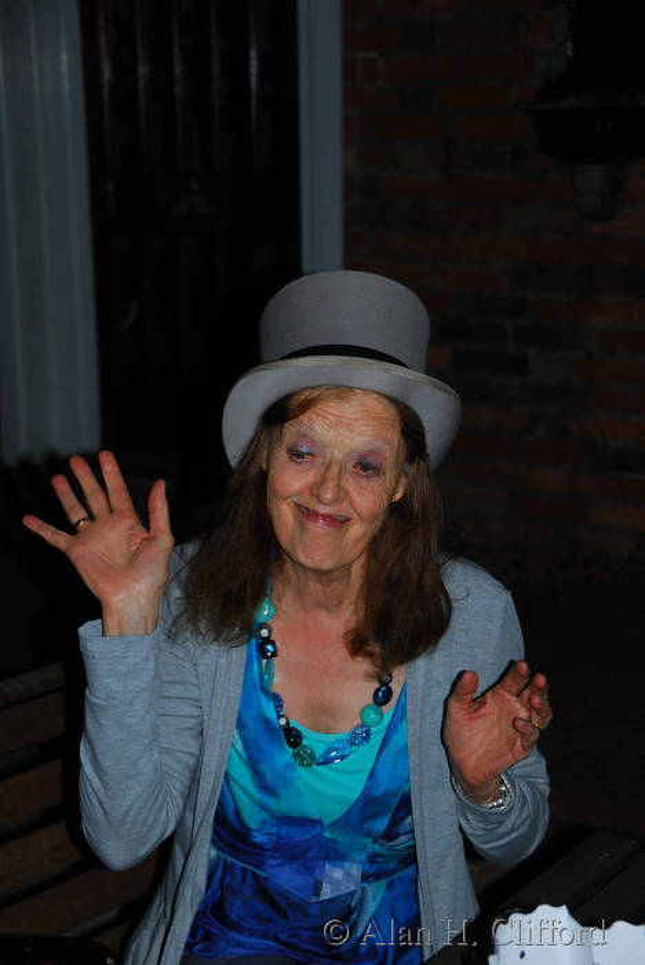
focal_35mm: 75
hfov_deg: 18.2
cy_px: 482
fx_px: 2011
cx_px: 322
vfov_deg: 27.0
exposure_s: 1/200
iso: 100
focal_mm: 50
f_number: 4.8
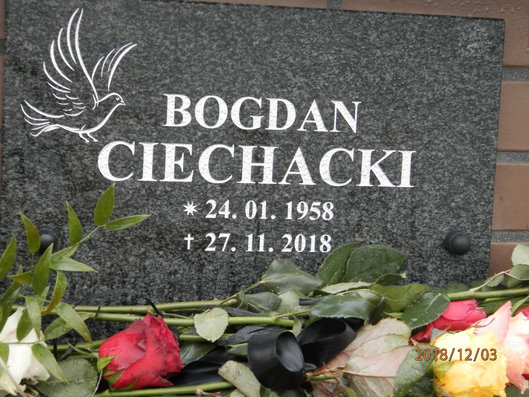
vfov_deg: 18.0
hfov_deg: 23.8
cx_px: 264
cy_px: 198
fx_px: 1253
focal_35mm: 82
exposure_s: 1/25
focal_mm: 14.6
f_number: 4.2
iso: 200
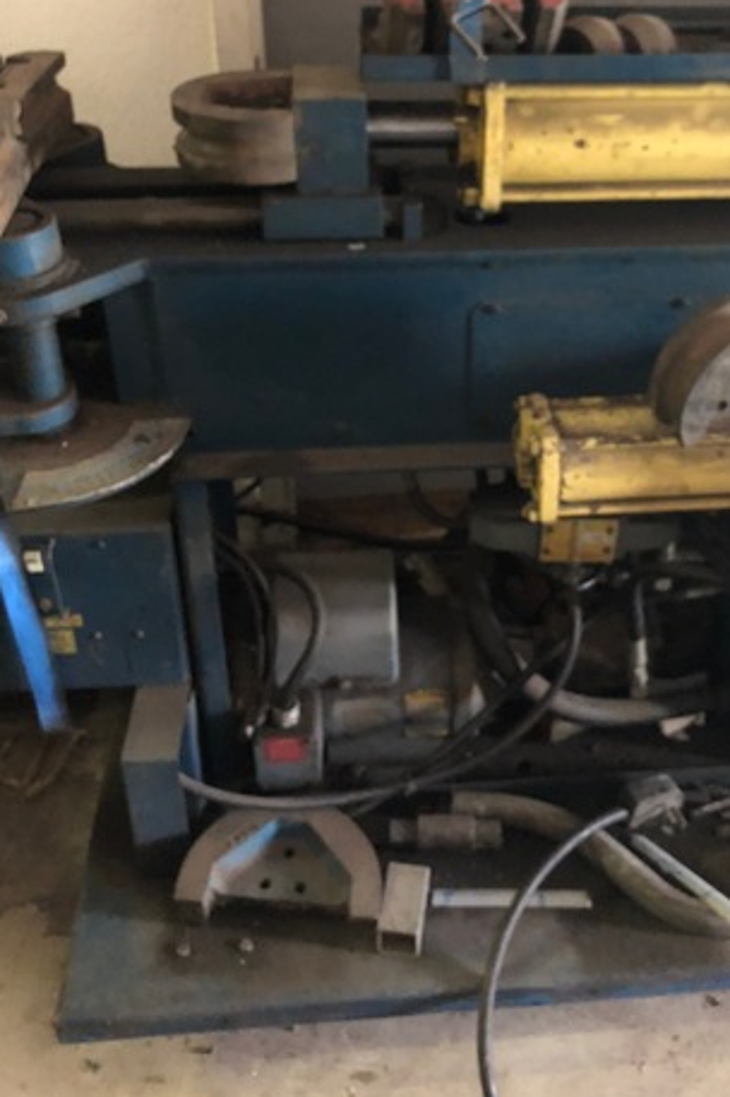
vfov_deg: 51.3
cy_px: 406
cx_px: 460
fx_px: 1127
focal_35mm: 37
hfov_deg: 35.7
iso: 160
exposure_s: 1/4
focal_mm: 4
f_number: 1.8
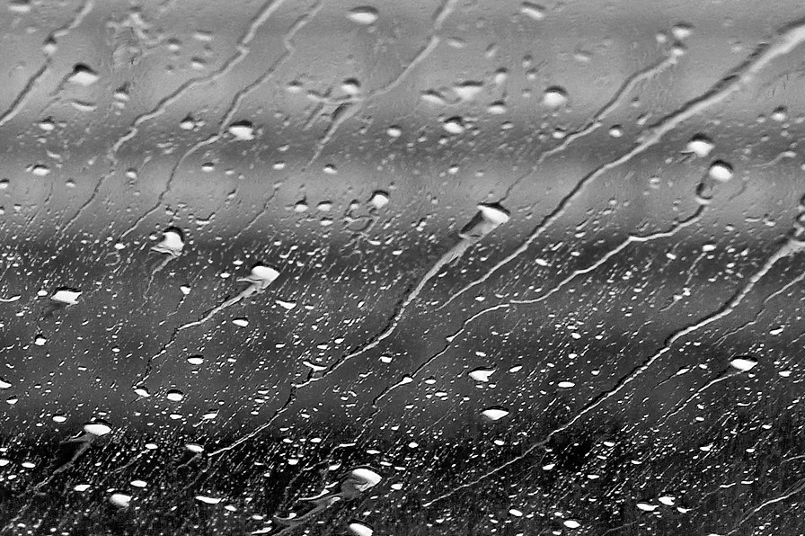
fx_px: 2994
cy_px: 462
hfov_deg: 15.2
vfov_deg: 10.2
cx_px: 165
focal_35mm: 134
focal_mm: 50
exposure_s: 1/320
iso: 200
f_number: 8
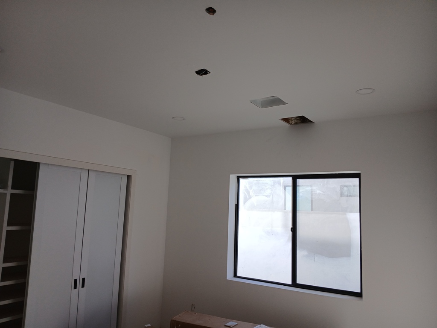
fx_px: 328
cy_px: 164
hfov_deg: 67.3
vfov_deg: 53.1
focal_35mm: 26
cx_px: 218
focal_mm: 3.98
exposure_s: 1/120
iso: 32
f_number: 1.8
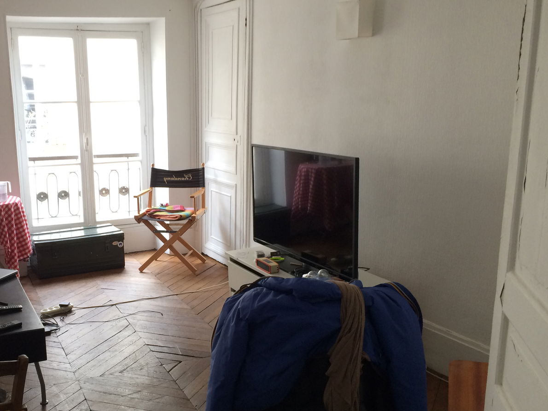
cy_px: 247
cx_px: 184
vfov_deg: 36.7
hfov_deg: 47.1
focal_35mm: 39
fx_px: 617
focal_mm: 4.15
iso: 125
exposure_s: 1/33
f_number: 2.2
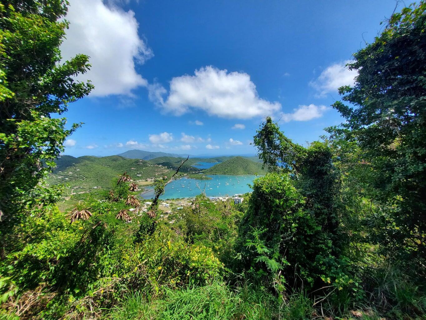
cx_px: 213
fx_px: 160
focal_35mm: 13
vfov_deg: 89.9
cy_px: 160
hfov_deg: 106.2
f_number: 2.2
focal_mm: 1.8
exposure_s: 1/1297
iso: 50
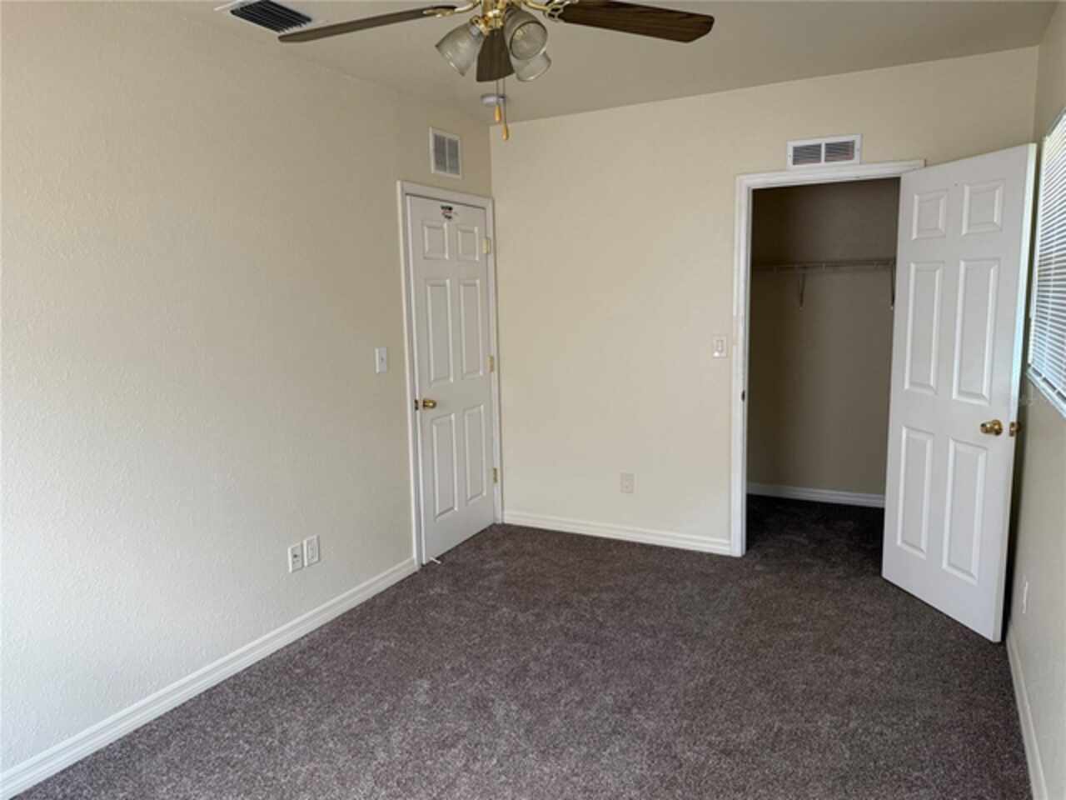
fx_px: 739
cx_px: 533
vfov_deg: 56.8
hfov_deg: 71.6
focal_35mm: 24
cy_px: 400
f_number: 1.78
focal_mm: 6.76
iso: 320
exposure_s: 1/60
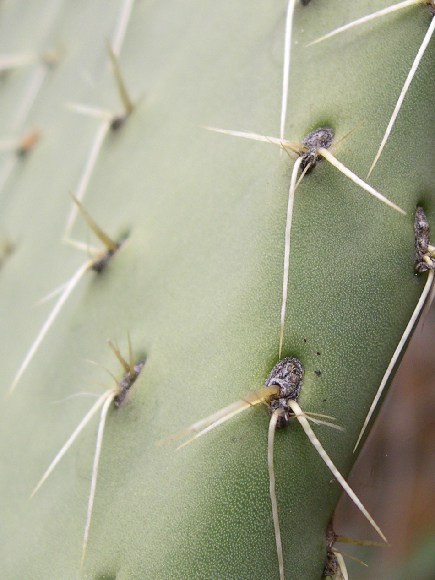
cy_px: 331
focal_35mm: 51
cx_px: 282
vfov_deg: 37.4
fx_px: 855
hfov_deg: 28.4
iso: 100
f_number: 2.8
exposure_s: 1/282
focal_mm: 8
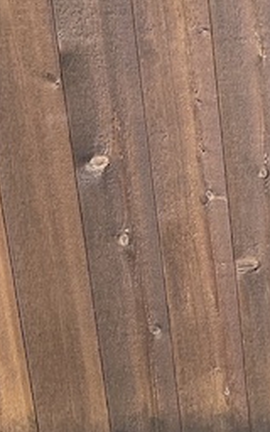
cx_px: 494
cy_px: 331
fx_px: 1013
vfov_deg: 23.8
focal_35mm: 86
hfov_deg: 13.5
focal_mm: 4.25
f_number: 1.8
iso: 32
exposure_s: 1/858
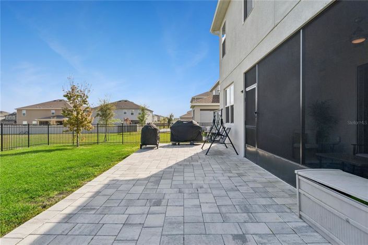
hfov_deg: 87.6
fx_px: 192
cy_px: 122
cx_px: 184
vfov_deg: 65.0
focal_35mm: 19
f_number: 11
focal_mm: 18.8
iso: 100
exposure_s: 1/200
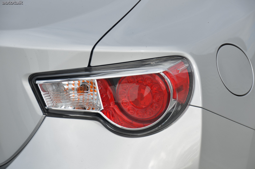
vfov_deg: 8.7
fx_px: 1113
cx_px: 128
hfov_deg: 13.1
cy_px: 84
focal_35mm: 158
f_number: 8
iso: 100
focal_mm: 105
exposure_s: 1/250
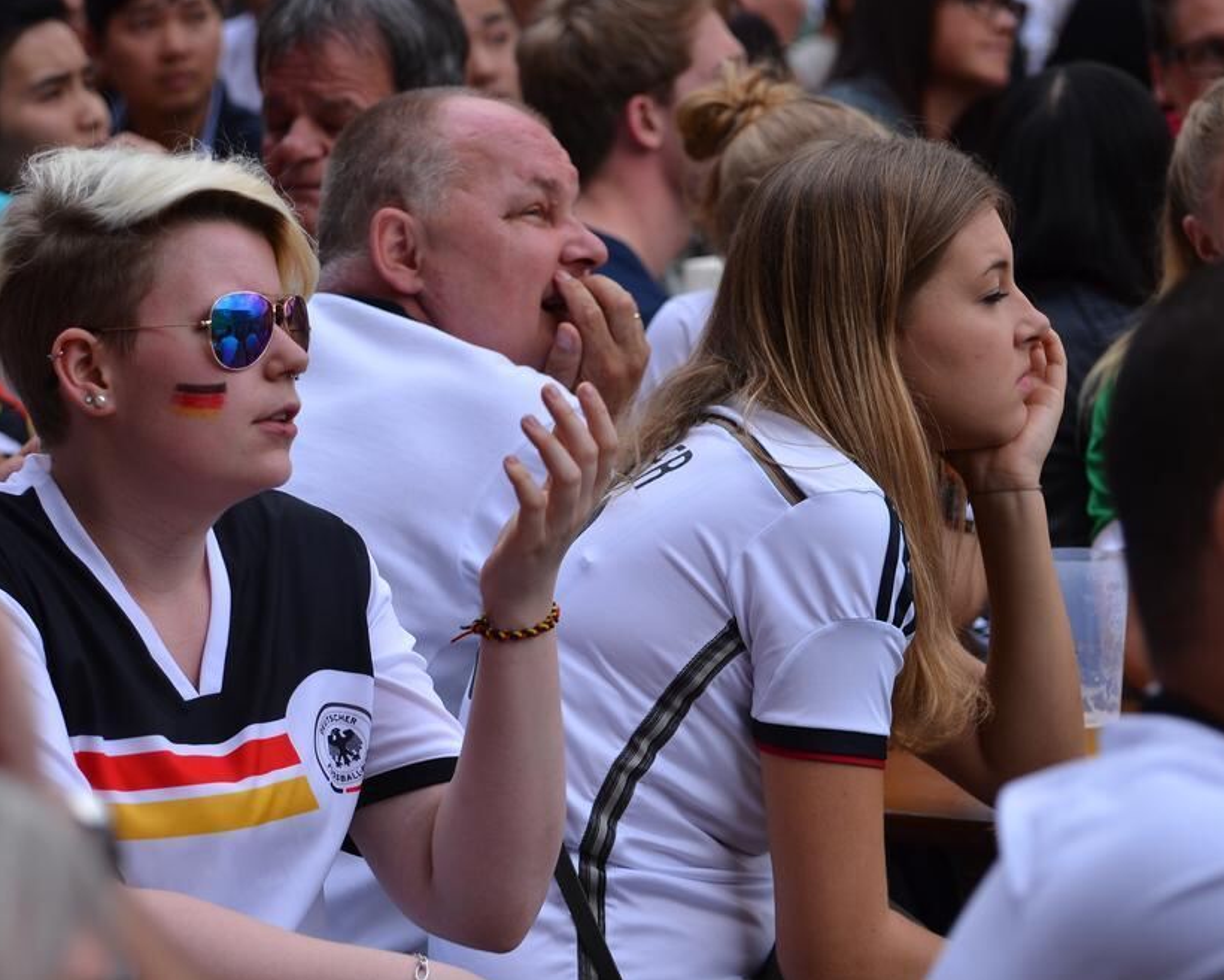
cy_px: 489
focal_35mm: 163
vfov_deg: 9.5
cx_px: 504
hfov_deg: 11.9
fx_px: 5890
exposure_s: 1/500
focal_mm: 95
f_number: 4.5
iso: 200
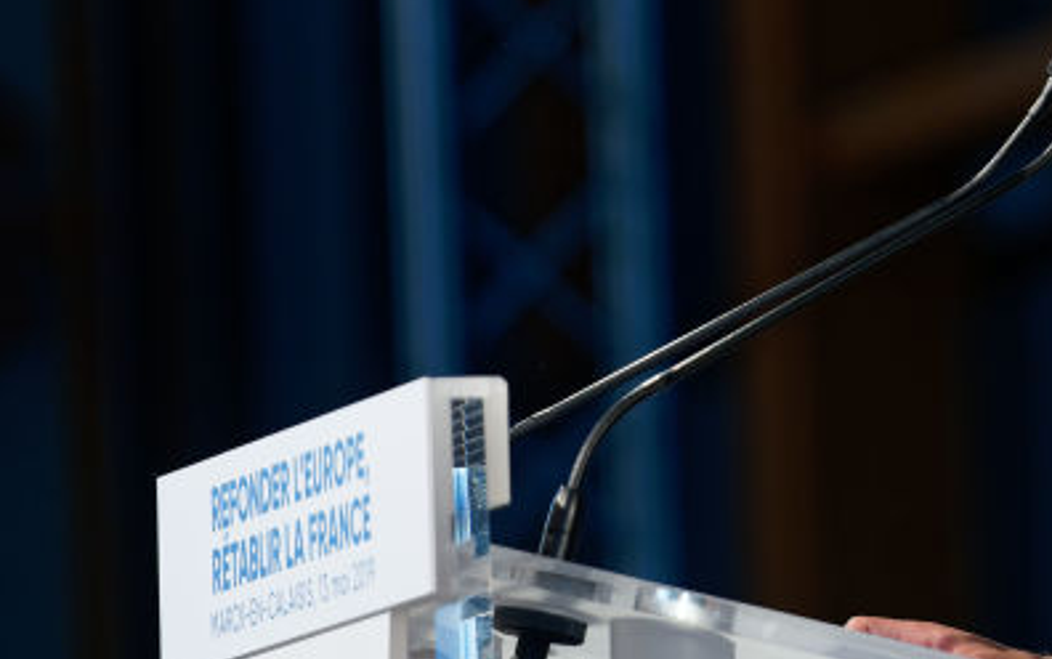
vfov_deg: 2.5
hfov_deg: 4.0
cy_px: -49
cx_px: 1060
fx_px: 15118
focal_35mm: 527
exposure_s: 1/320
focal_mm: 200
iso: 250
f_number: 2.8
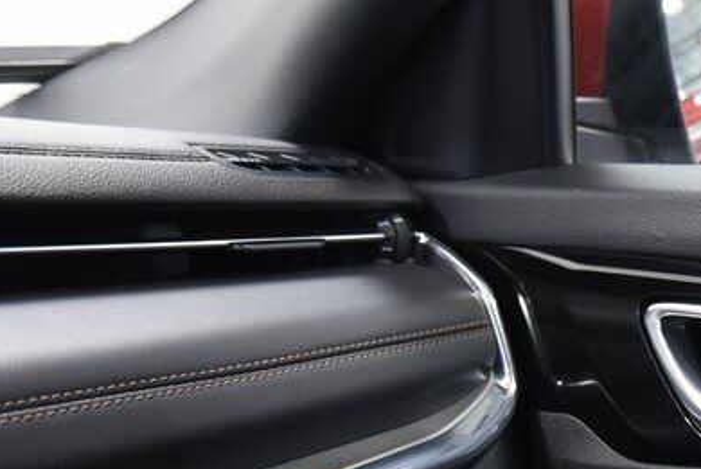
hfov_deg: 22.2
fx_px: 1637
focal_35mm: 84
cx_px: 857
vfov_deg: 15.7
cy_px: 555
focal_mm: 32
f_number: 4
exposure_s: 1/15
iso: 1600
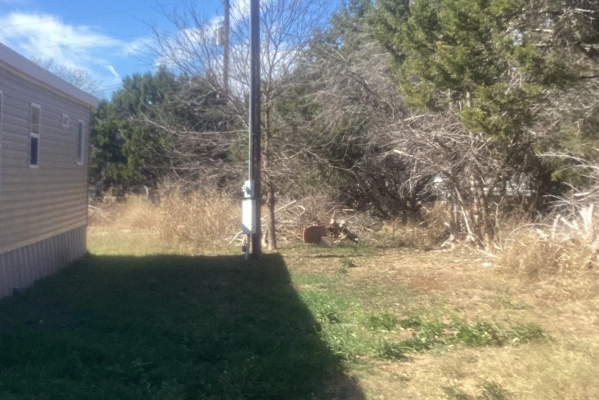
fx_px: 1015
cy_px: 198
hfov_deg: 32.8
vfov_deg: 22.3
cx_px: 246
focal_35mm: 61
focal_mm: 3.3
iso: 25
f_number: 2.4
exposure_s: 1/631
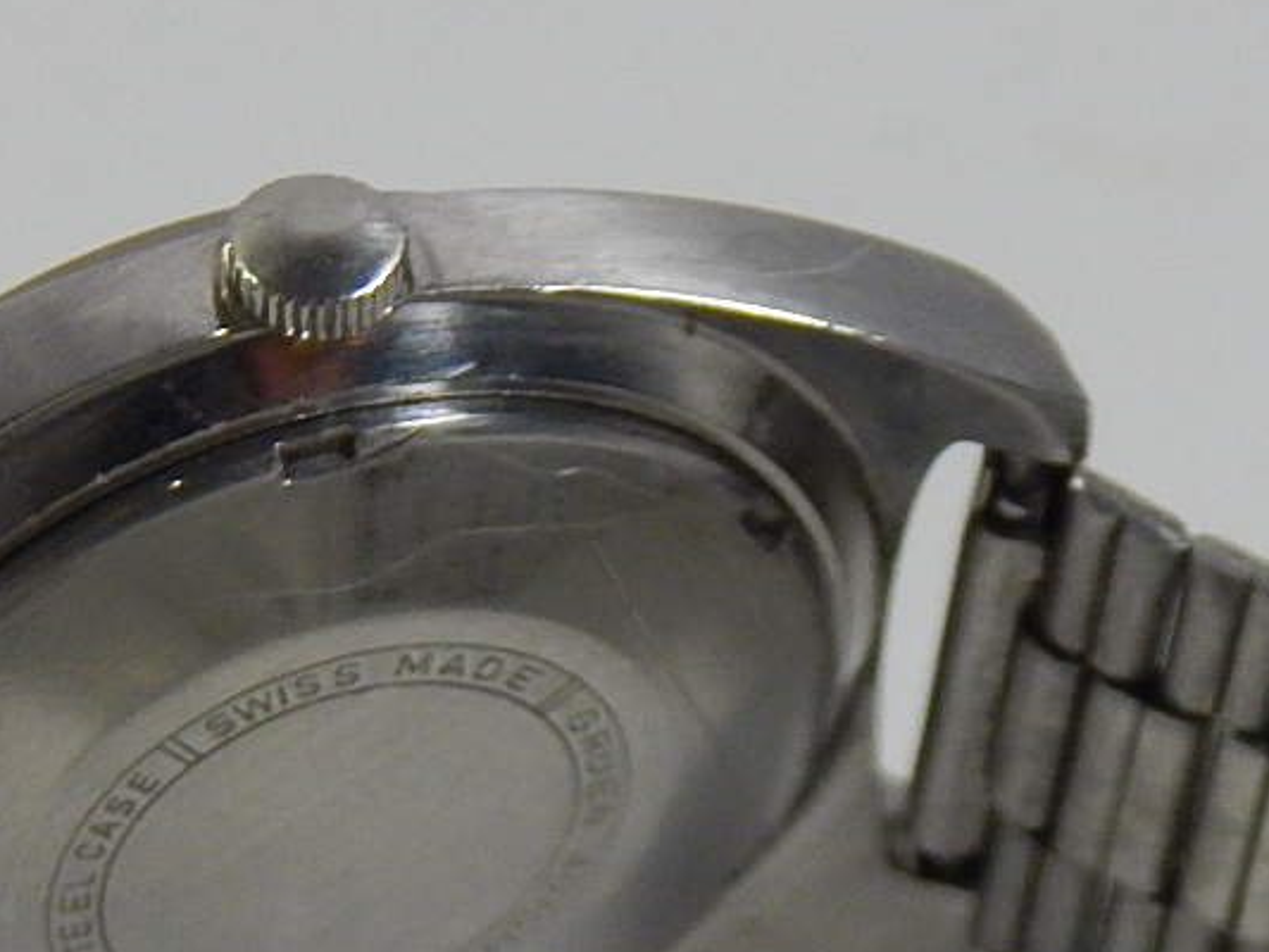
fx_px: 8250
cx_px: 640
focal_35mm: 225
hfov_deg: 8.8
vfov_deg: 6.6
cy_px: 1226
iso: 400
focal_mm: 13.5
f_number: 4.2
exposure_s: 1/100
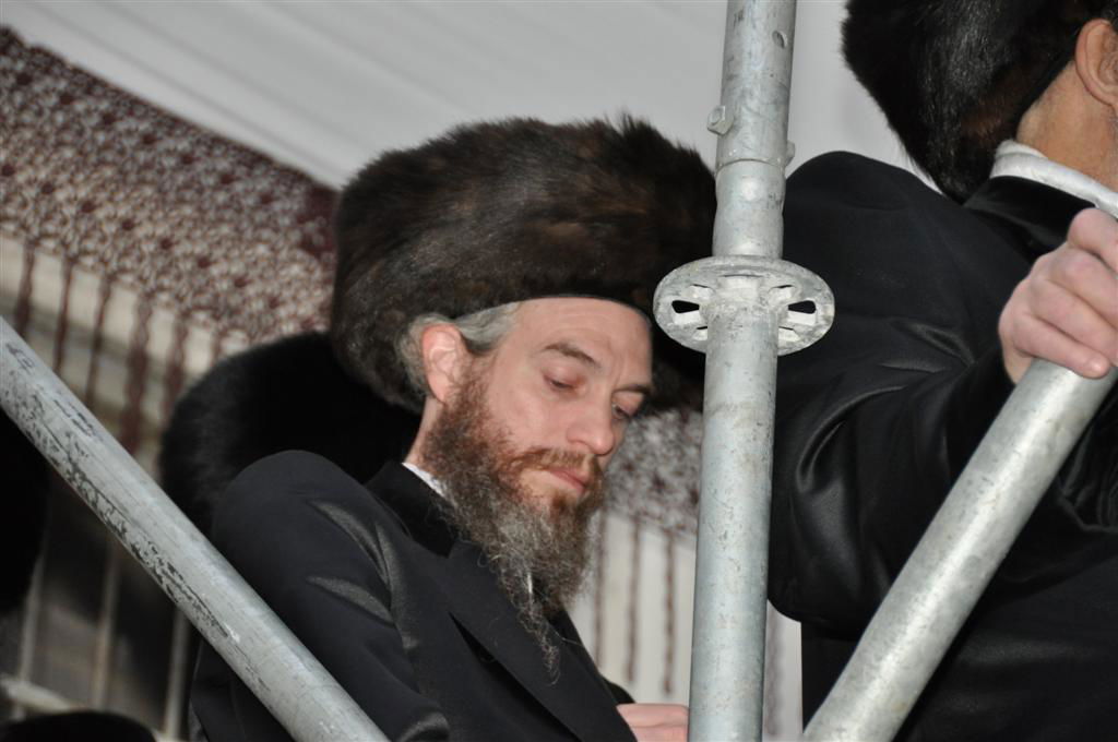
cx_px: 559
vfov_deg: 7.6
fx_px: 5583
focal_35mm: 180
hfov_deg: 11.4
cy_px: 371
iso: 800
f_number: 5.3
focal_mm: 120
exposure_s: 1/60
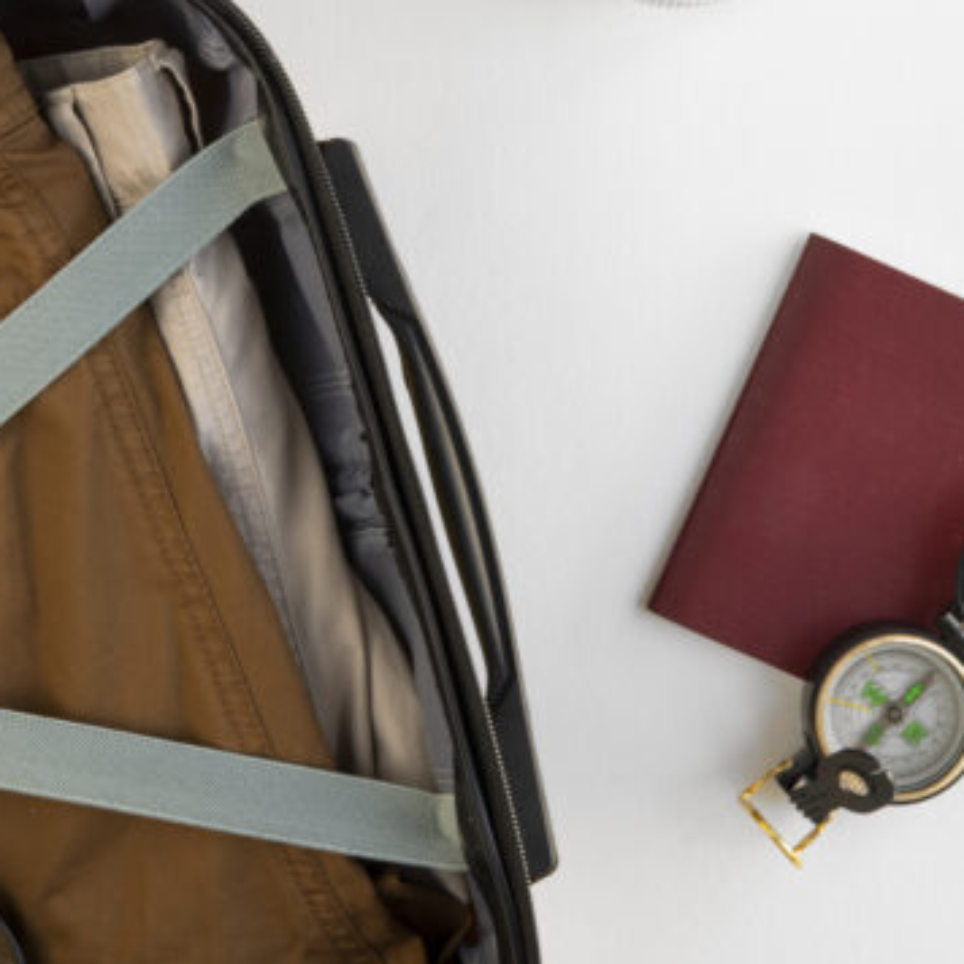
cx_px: 280
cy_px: -27
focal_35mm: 154
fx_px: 4852
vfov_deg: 11.2
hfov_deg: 11.3
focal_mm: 63
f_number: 13
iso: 200
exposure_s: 1/8
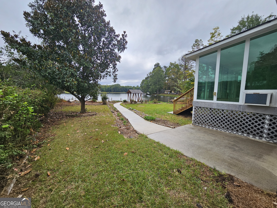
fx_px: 104
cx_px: 138
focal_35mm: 13
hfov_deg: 106.2
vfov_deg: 89.9
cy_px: 104
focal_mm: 2.2
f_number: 2.2
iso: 50
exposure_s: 1/1546
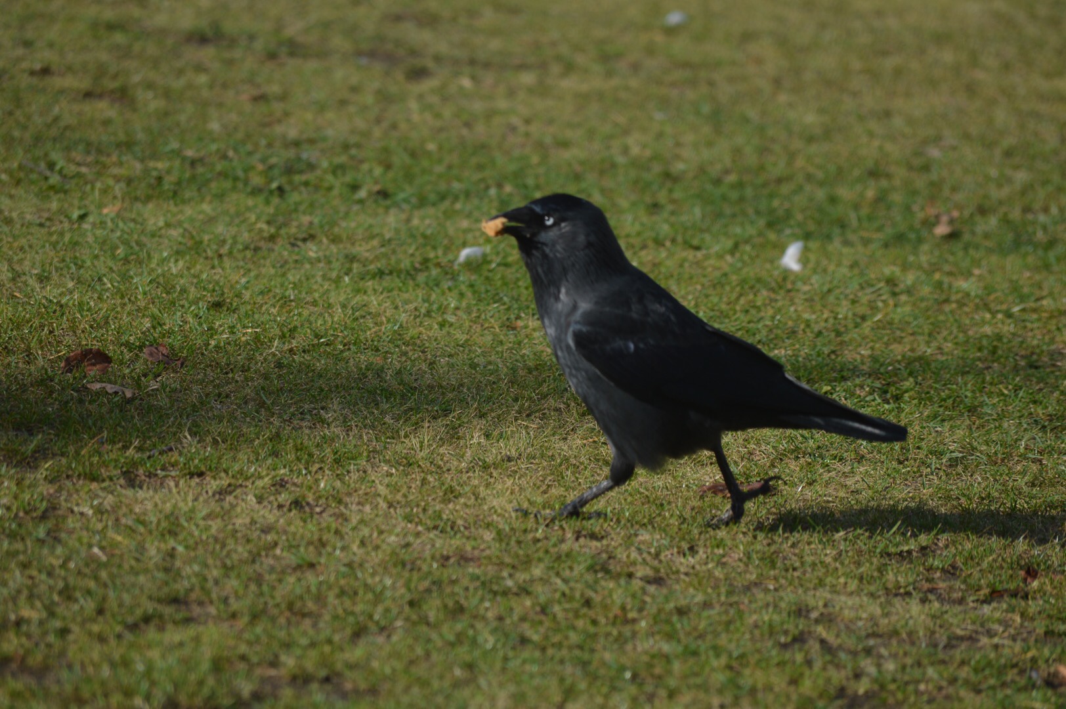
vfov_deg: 4.6
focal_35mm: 300
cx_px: 533
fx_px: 8876
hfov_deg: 6.9
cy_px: 354
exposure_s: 1/500
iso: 100
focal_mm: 200
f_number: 5.6
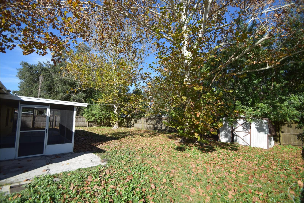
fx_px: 127
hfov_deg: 100.4
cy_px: 102
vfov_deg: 77.3
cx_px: 152
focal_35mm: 15
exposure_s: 1/1250
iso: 200
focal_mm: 10
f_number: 3.5
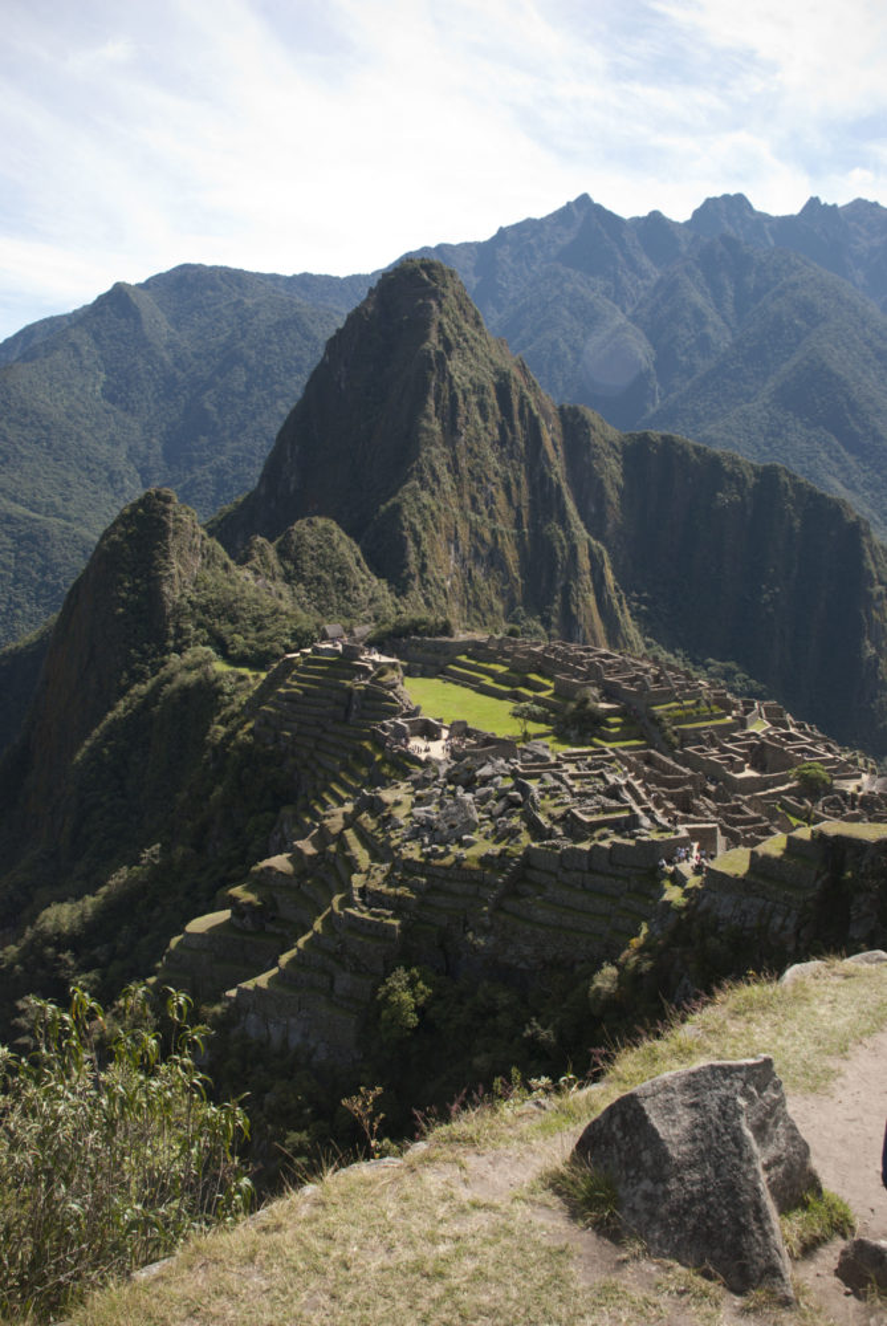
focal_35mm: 30
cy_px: 663
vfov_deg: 61.9
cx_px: 444
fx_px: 1106
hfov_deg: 43.7
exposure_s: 1/125
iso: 100
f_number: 8
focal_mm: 20
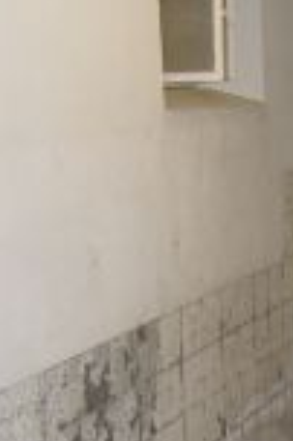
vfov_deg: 21.8
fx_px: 1138
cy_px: 325
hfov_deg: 14.3
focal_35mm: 93
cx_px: 337
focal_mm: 7.3
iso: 100
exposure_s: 1/40
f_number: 2.8
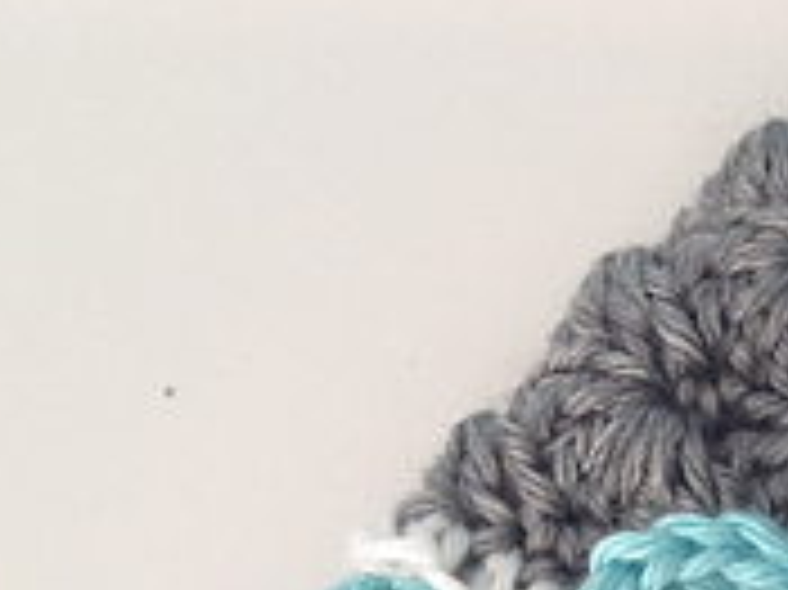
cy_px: 991
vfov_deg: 11.0
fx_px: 2912
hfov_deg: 14.6
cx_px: 1081
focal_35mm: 128
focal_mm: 4.28
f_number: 2.4
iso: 50
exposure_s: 1/15
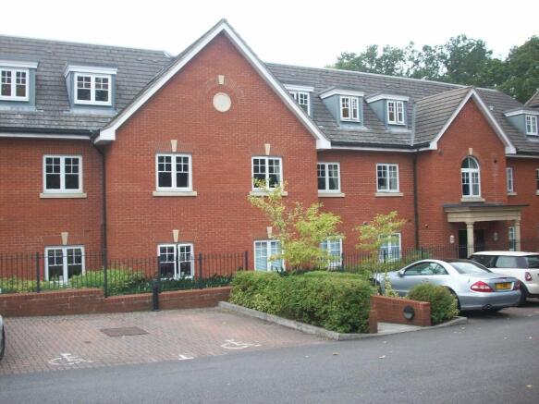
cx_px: 270
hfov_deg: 50.1
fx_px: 576
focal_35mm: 37
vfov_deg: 38.7
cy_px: 202
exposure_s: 1/122
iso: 80
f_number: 2.8
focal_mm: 6.2
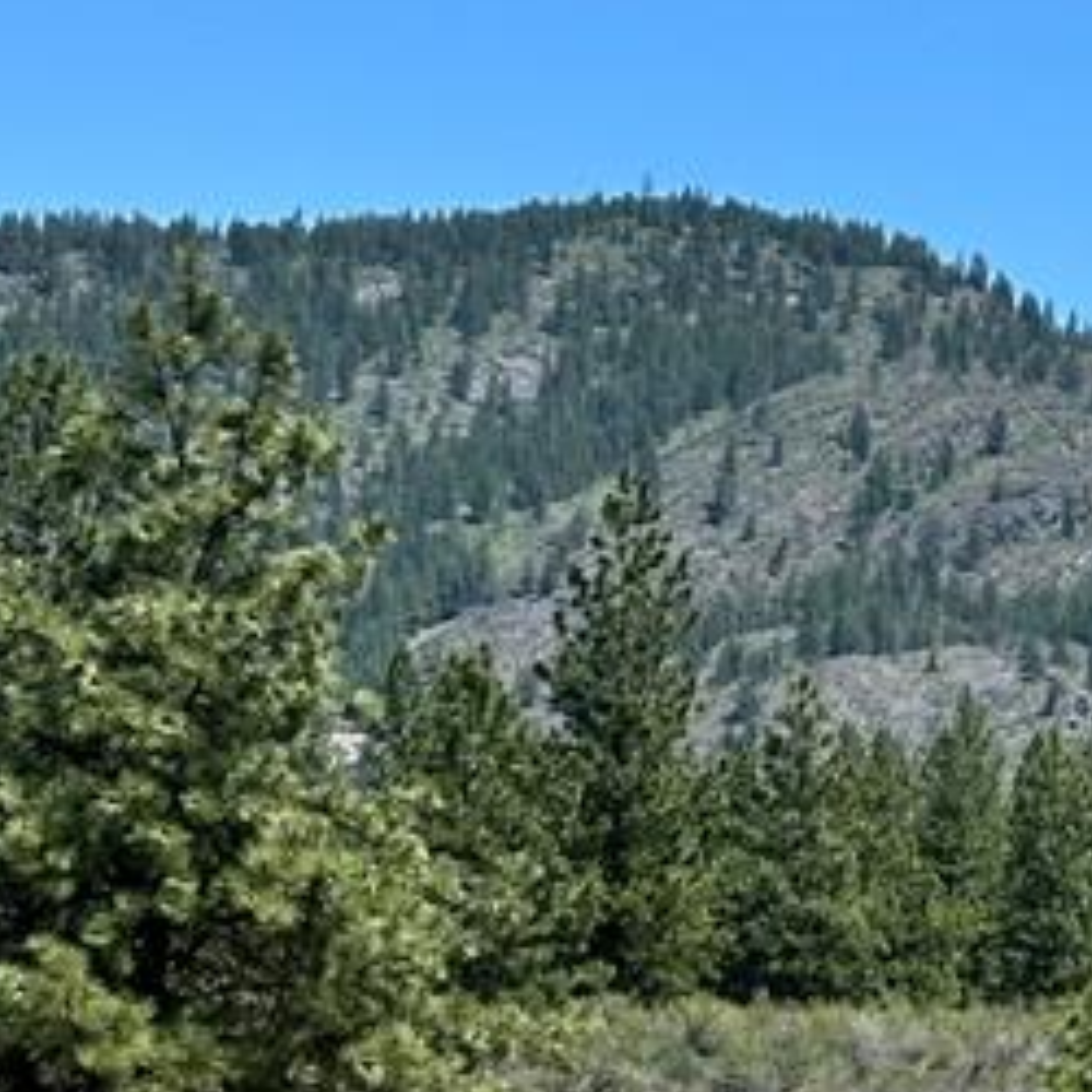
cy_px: 821
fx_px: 6210
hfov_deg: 9.6
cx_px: 1900
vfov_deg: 10.0
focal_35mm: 174
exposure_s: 1/3731
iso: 64
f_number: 1.78
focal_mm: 6.86
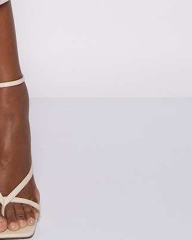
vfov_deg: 7.5
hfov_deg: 6.5
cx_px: -117
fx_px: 1653
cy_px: -408
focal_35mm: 233
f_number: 7.1
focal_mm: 45
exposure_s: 1/160
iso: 200
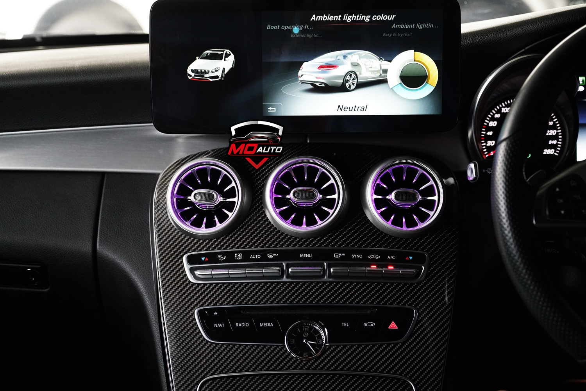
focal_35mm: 63
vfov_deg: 21.6
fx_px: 1026
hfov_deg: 31.9
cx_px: 293
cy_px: 196
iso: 6400
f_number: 4
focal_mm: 63
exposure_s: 1/160
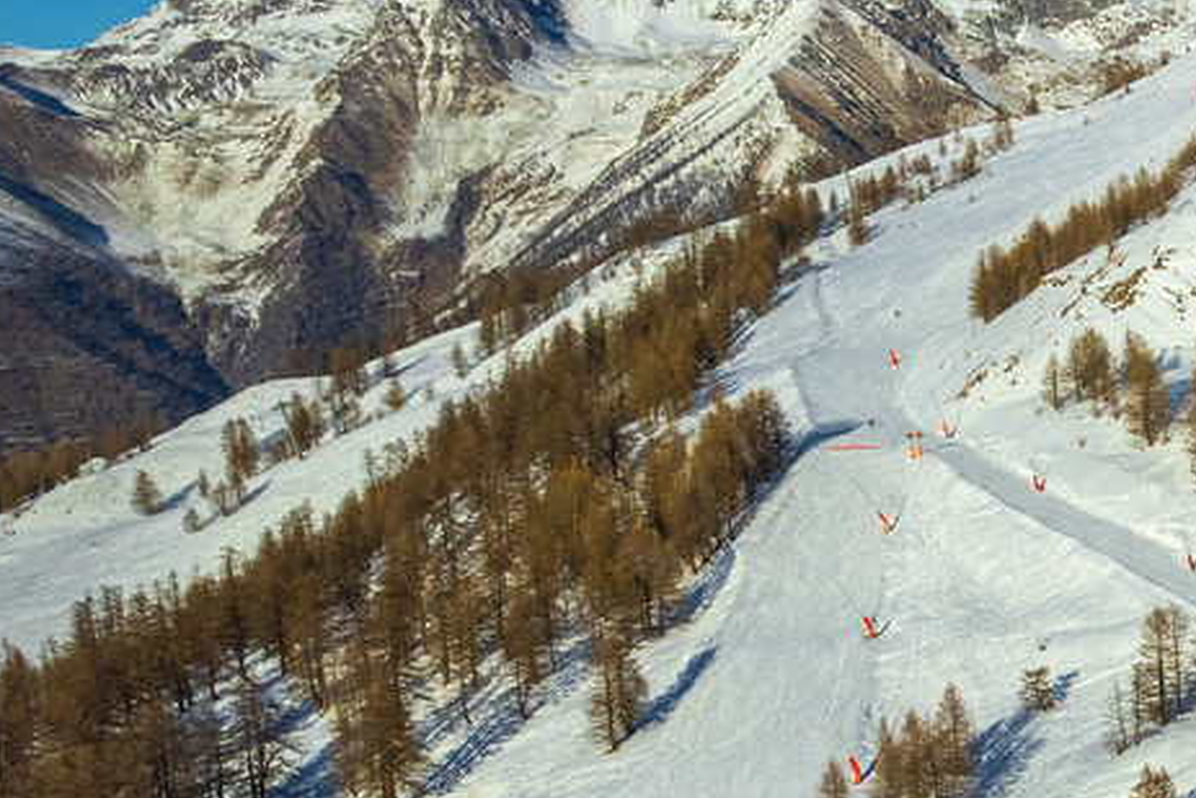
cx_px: 1873
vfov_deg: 17.4
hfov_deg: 21.6
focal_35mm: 76
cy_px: 857
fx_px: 2526
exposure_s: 1/5000
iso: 100
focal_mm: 8.4
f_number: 2.8
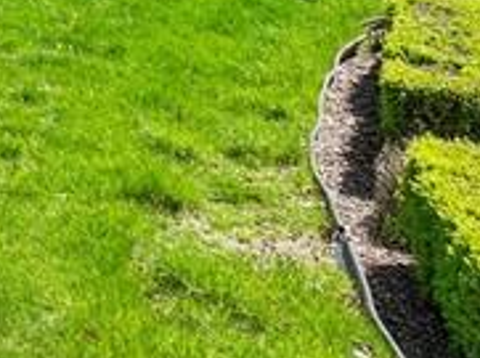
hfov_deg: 12.9
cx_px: -443
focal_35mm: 136
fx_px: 1882
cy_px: -381
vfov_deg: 10.0
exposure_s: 1/2500
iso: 150
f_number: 2.8
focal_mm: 12.29
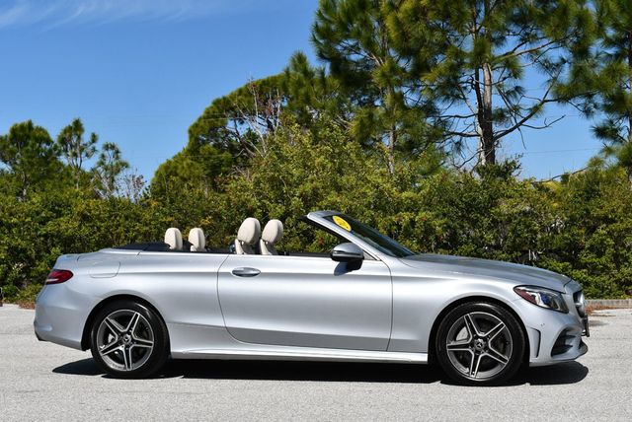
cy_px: 211
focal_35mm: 64
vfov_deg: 21.3
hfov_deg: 31.4
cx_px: 316
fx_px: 1125
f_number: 10
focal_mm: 32
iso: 100
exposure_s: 1/400
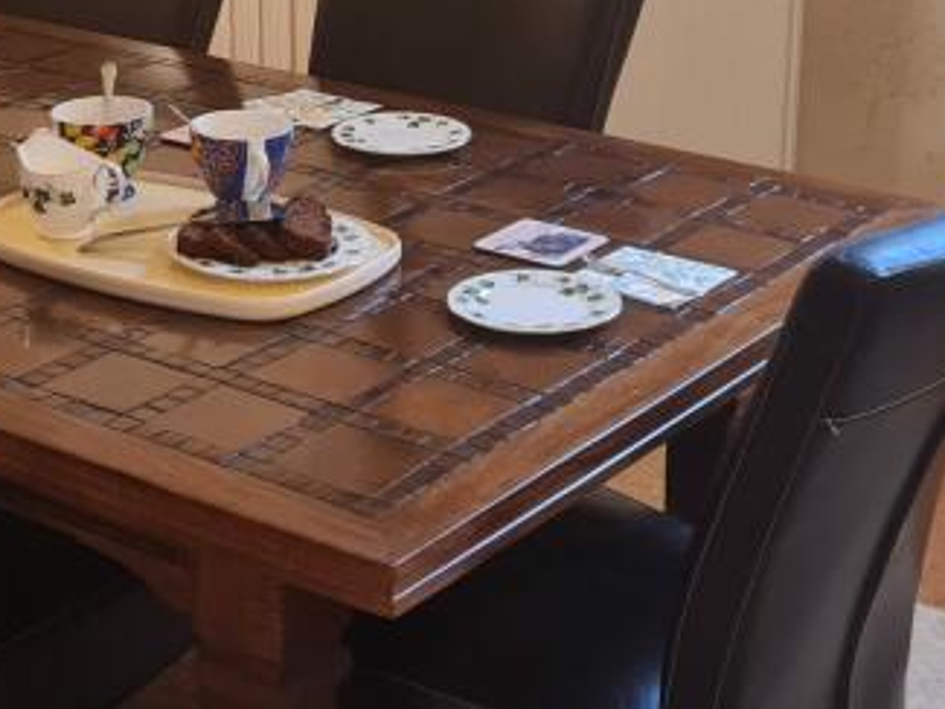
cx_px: 285
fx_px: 2239
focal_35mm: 82
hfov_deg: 23.7
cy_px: 81
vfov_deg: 17.7
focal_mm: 5.4
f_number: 1.8
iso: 200
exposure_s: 1/50
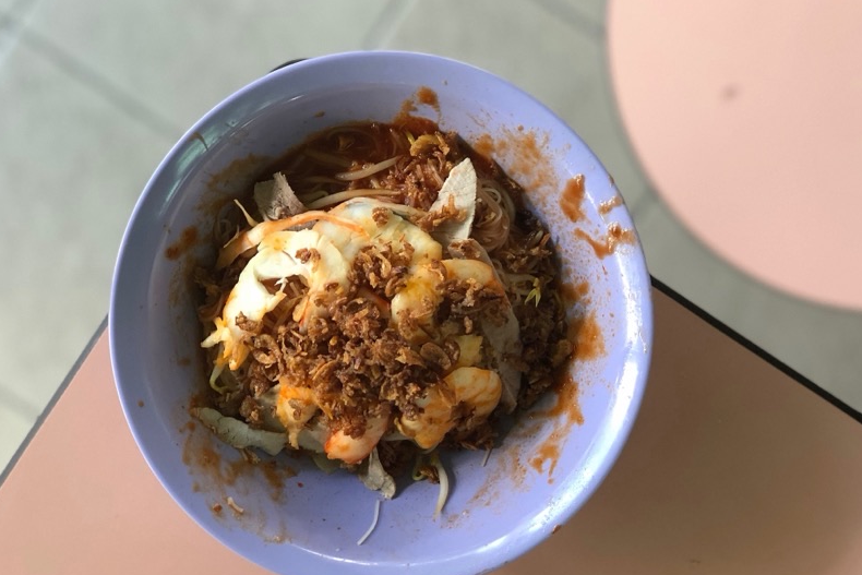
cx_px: 431
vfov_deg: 22.6
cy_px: 297
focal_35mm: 60
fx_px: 1437
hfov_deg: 33.4
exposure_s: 1/50
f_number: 2.8
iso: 200
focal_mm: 6.6
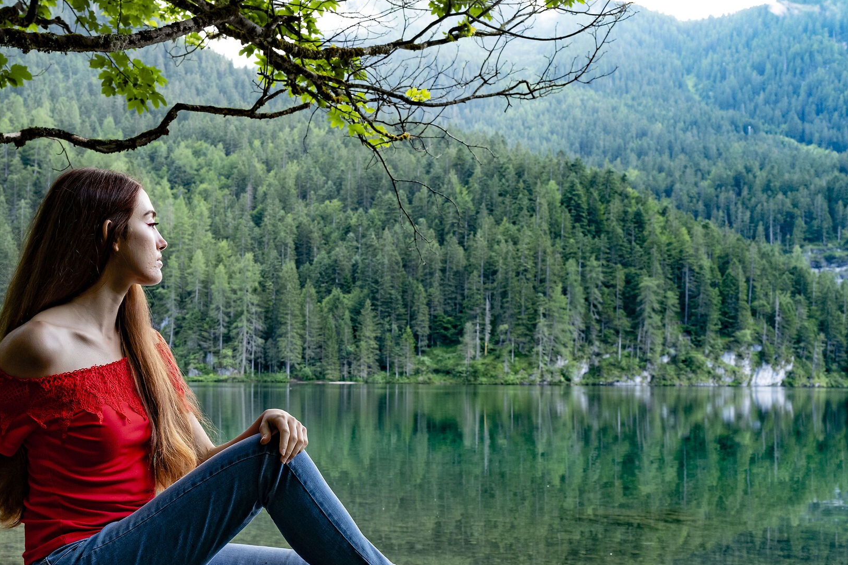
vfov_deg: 29.1
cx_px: 259
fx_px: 1083
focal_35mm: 46
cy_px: 374
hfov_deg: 42.0
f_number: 9
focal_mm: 31
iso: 800
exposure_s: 1/30
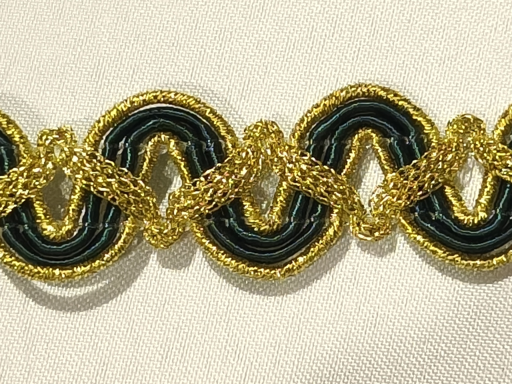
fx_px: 1893
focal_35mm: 128
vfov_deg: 11.6
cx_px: 256
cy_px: 192
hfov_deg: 15.4
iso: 2000
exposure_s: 1/2959
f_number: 1.6
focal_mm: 6.57
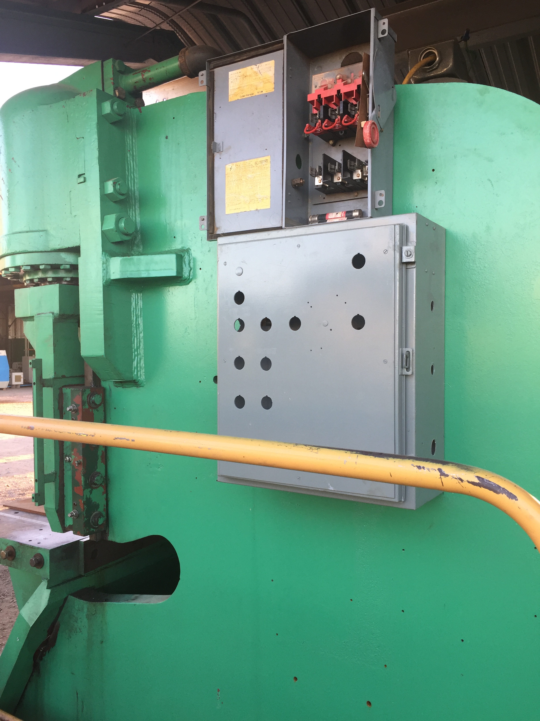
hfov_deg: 48.2
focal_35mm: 29
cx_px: 270
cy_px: 360
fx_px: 603
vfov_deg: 61.7
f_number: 2.2
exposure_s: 1/60
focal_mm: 4.15
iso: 40
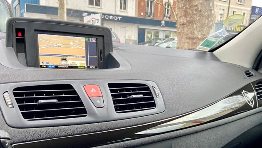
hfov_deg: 54.9
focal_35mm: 36
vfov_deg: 32.3
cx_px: 156
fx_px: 250
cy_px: 108
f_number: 1.8
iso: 125
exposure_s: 1/77
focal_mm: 4.25
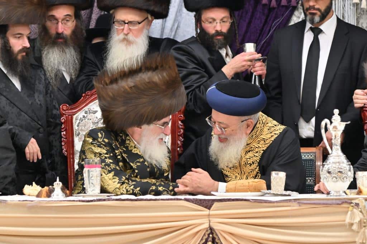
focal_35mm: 180
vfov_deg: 7.6
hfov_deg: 11.4
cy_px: 122
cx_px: 184
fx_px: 1834
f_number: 4
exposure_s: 1/160
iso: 640
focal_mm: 120
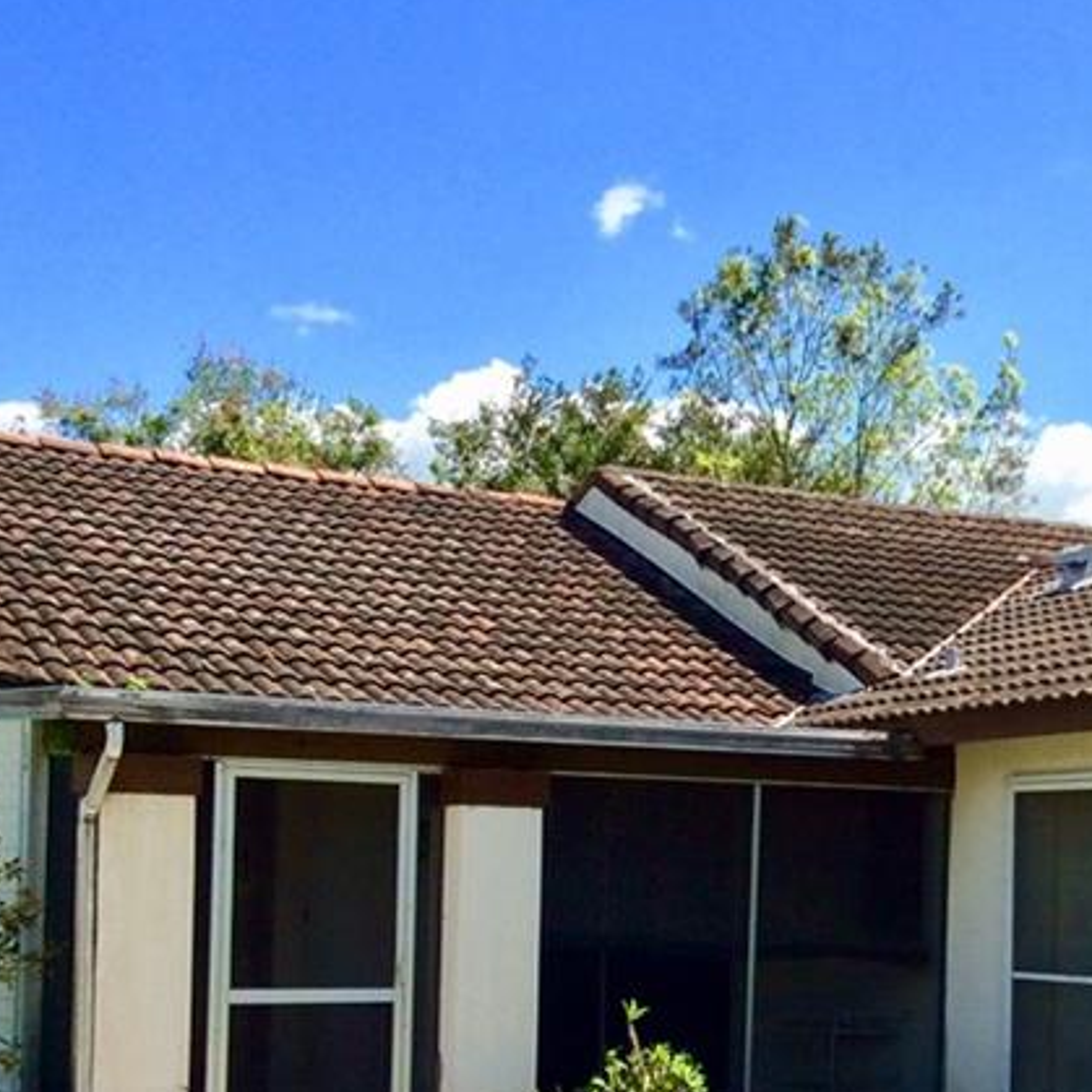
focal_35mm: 69
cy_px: 811
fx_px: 2463
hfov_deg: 24.4
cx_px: 959
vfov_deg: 24.7
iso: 32
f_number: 2.4
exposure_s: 1/1192
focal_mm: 3.3
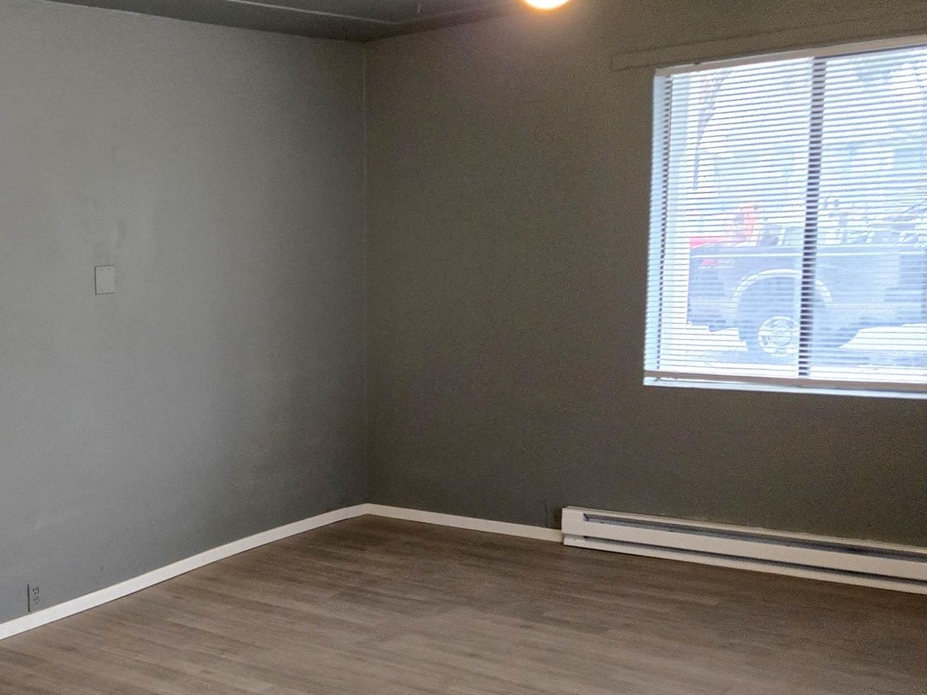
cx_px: 105
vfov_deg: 31.4
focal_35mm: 46
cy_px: 431
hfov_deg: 38.6
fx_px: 1232
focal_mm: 5.4
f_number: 1.8
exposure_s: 1/60
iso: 800
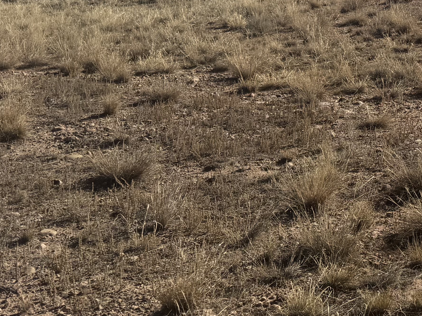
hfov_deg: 21.8
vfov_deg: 18.3
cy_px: -53
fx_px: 939
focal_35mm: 77
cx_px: 605
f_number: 1.78
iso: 80
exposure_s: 1/10417
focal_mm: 6.76
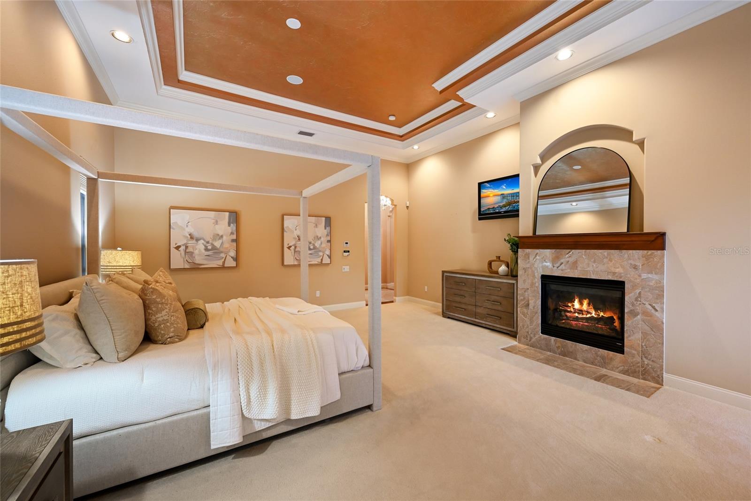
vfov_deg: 81.2
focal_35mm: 14
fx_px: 292
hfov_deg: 104.3
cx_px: 376
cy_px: 250
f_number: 8
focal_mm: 14
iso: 800
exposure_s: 1/3
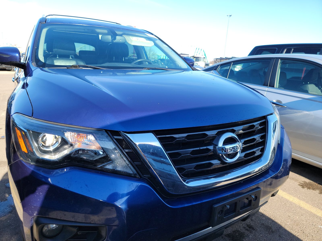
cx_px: 161
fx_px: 223
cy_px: 120
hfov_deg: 71.6
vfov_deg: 56.8
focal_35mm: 24
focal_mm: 6.7
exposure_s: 1/222
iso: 50
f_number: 1.8
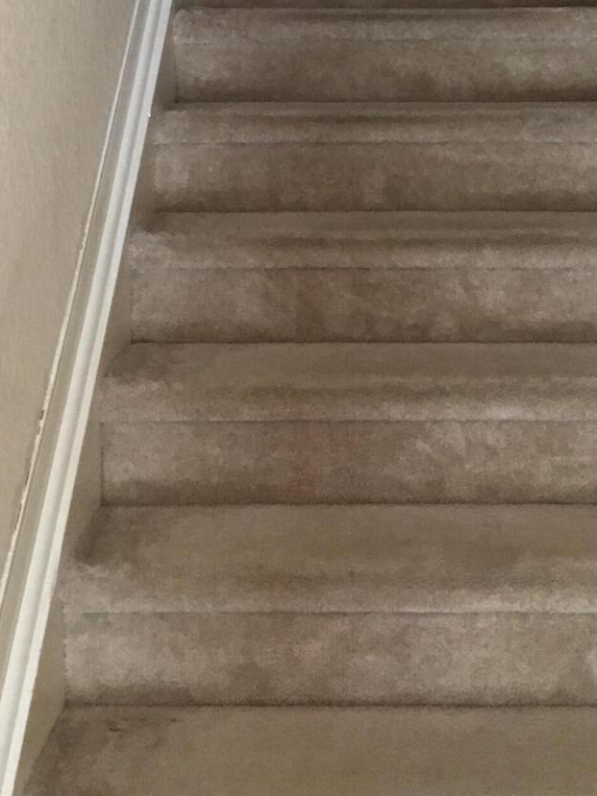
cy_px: 133
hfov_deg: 21.0
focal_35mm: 70
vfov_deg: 27.1
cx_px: 365
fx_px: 1611
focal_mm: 4.15
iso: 200
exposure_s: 1/30
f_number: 2.2
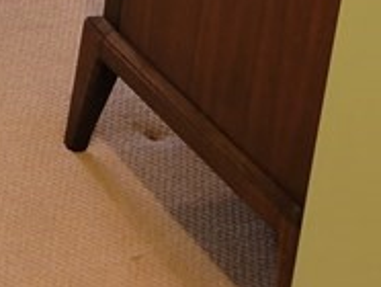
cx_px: -272
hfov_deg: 12.7
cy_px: -459
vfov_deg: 9.1
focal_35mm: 143
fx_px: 1576
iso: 200
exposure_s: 1/40
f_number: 1.8
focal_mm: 5.4
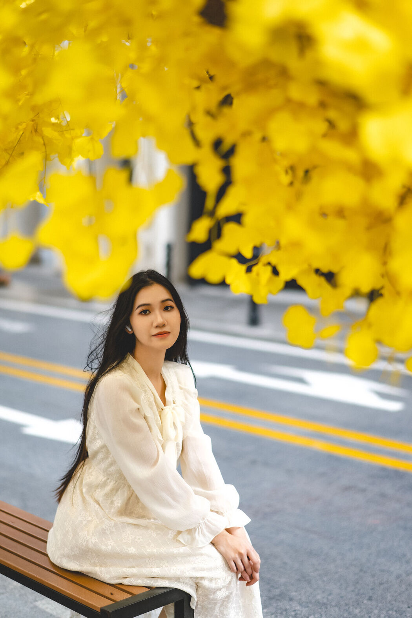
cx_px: 206
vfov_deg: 34.5
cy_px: 309
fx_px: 996
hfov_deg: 23.4
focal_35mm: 58
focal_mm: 58
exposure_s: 1/1600
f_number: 1.4
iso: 320
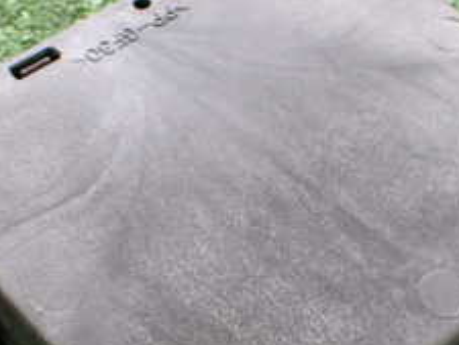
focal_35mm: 80
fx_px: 1061
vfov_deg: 18.3
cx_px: 267
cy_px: 261
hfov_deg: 24.4
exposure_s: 1/60
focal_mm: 5.4
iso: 800
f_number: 2.3
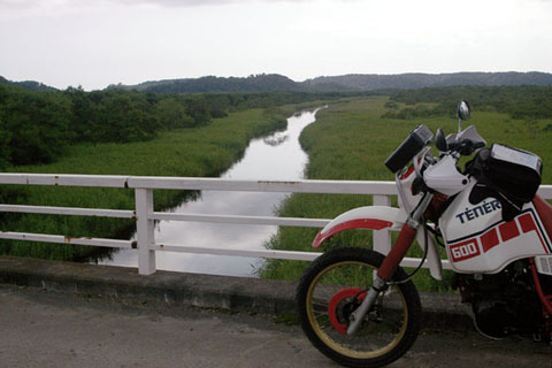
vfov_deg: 28.9
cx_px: 276
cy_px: 184
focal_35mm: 46
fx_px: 713
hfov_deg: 42.3
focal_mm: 31
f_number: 11
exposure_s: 1/350
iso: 400
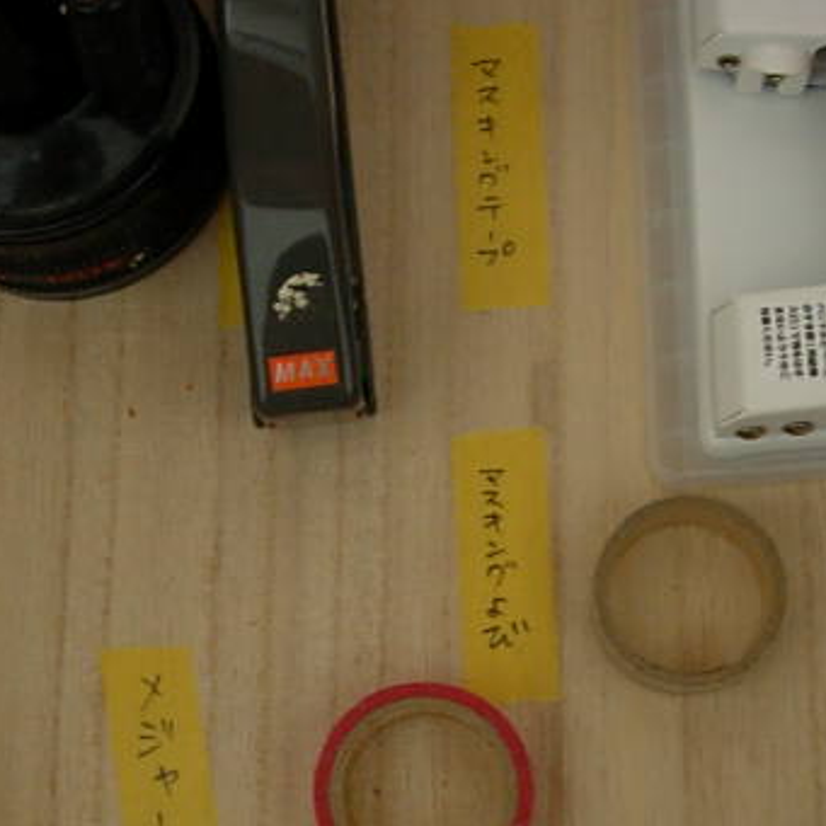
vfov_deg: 27.1
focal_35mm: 63
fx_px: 1701
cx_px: 489
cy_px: 557
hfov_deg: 27.2
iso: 200
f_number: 2.8
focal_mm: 7.8
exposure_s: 1/2.7
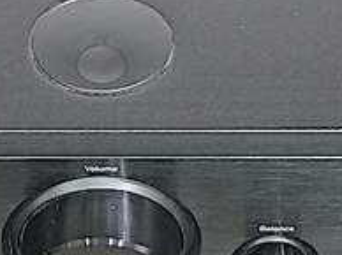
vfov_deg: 7.4
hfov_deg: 10.0
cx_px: 92
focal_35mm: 198
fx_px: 1954
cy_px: -25
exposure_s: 1/4
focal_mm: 7.2
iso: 200
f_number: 3.8
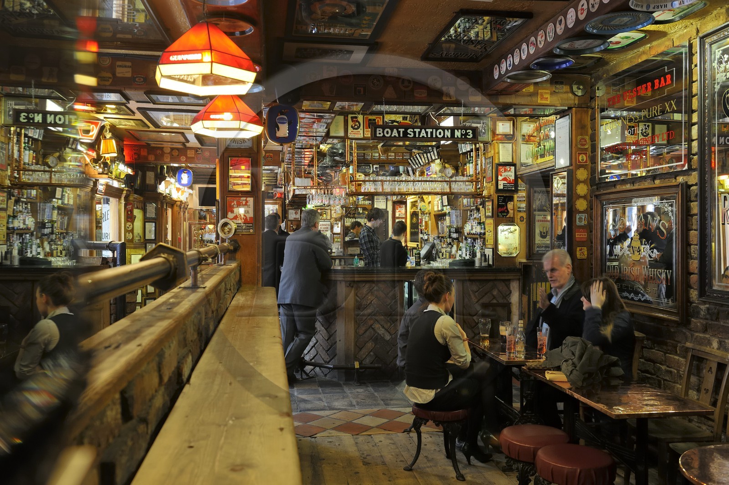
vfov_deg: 42.3
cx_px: 364
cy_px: 242
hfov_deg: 60.3
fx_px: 627
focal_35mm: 31
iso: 400
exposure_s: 1/3.33
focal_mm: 31
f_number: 5.6
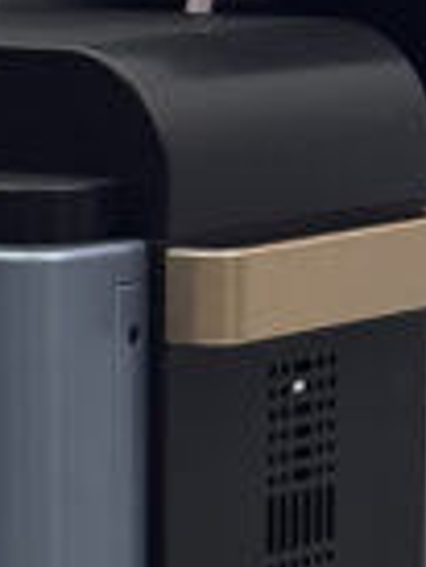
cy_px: 1167
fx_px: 4587
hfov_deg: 5.3
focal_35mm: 280
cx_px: 58
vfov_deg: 6.8
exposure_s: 1/343
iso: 64
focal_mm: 6.76
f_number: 1.78
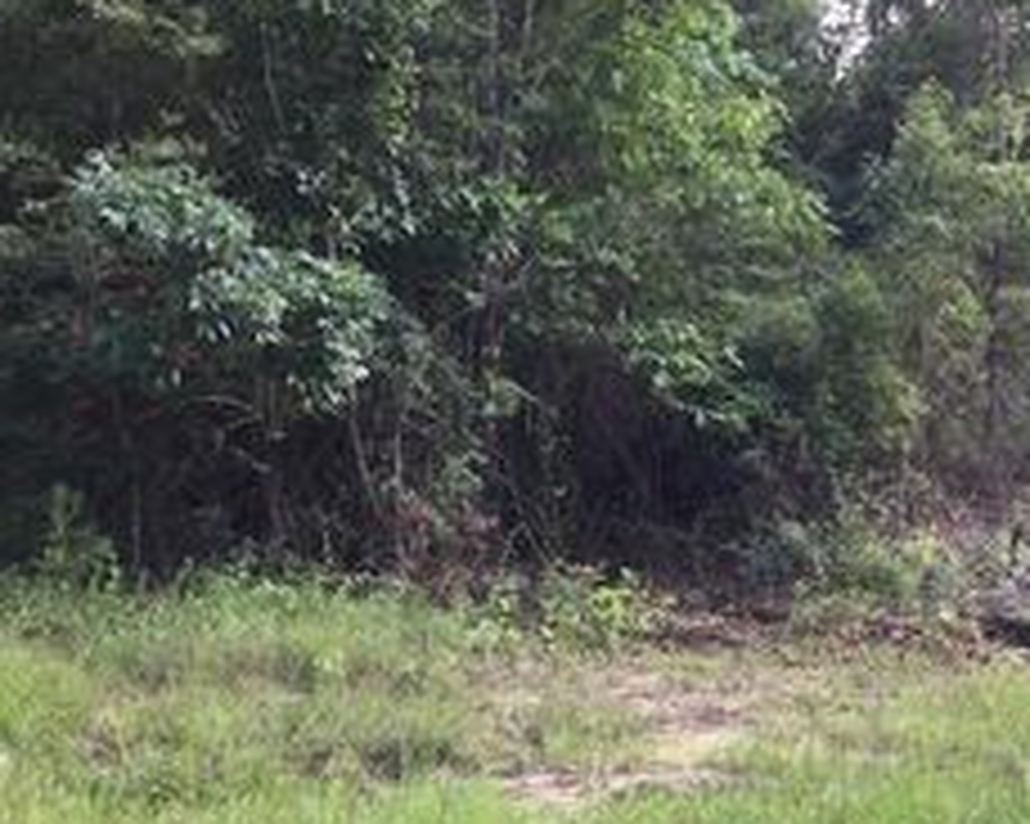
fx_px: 2011
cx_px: 621
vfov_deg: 23.1
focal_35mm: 66
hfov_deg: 28.7
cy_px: 326
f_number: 2.4
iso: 25
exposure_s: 1/126
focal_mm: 3.3
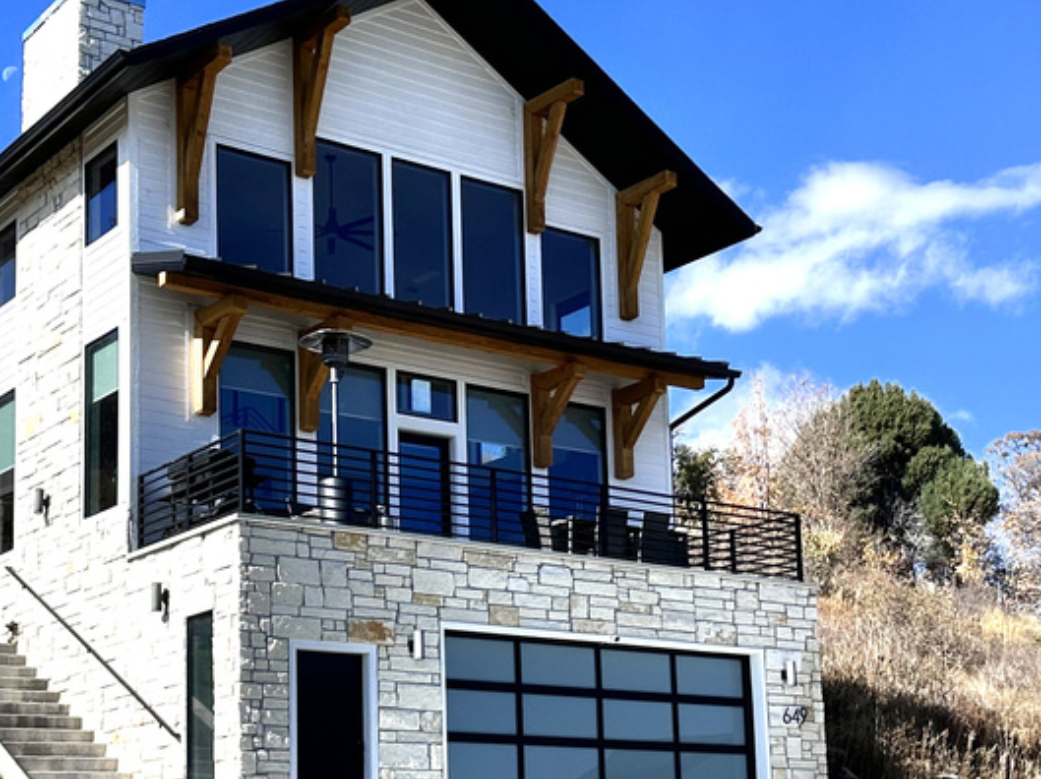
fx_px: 1863
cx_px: 411
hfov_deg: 31.1
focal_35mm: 62
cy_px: 582
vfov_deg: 23.4
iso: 80
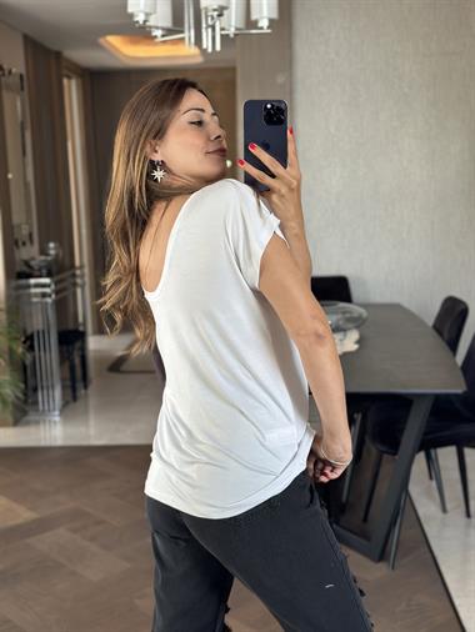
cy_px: 316
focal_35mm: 48
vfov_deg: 39.6
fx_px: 877
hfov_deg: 30.3
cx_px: 238
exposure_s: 1/75
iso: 100
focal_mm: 6.86
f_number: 1.78
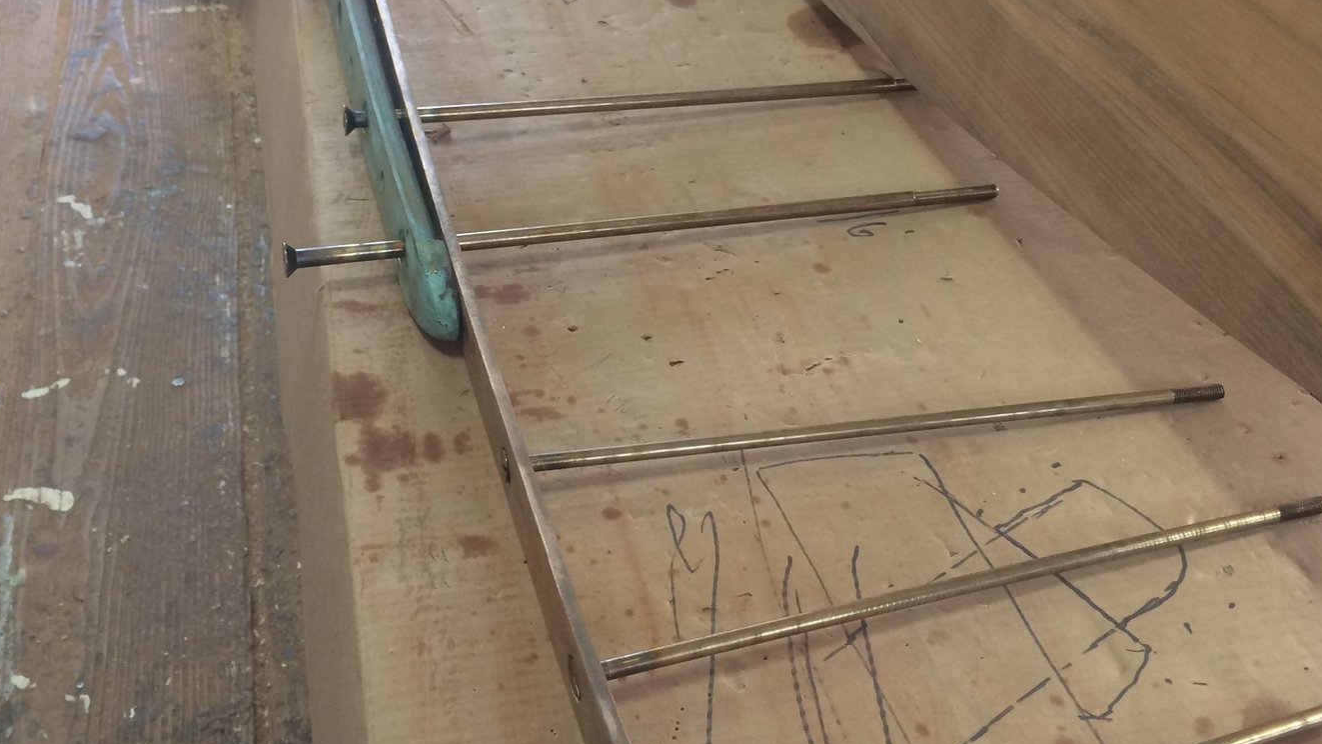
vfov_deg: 27.5
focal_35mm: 43
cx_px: 667
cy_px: 225
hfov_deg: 47.4
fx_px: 1507
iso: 64
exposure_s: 1/30
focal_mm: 4.15
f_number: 2.2
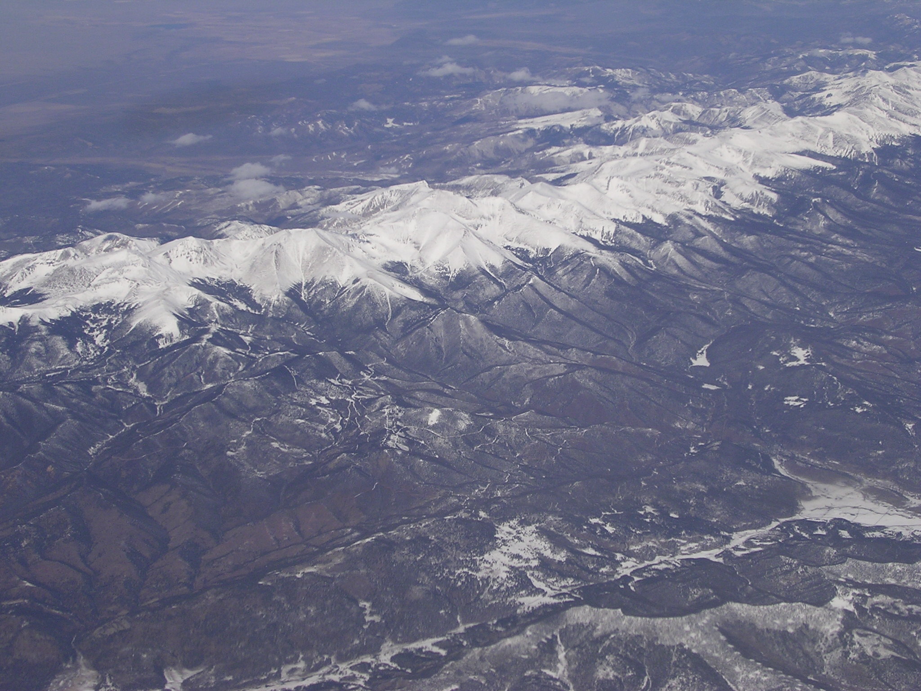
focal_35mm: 67
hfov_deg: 29.0
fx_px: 1783
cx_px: 460
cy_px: 346
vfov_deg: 21.9
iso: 100
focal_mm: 10.2
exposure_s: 1/1075
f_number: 3.6
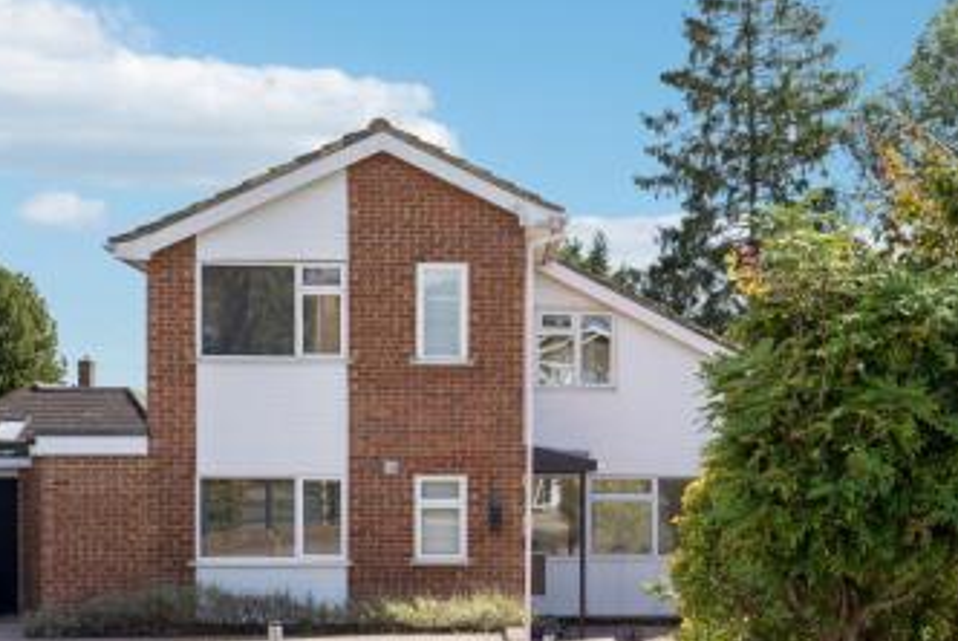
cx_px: 397
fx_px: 1332
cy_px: 383
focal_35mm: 50
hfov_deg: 39.4
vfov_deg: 27.0
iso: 320
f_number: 5.6
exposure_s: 1/640
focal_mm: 35
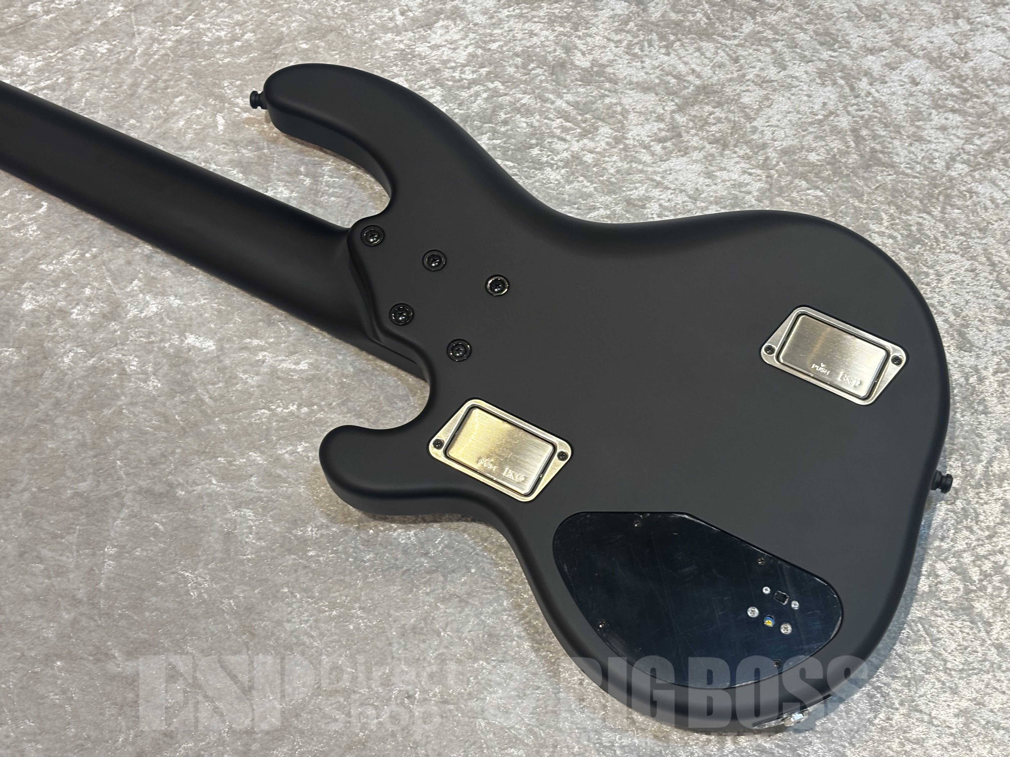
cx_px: 505
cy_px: 378
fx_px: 1517
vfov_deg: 28.0
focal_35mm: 52
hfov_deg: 36.8
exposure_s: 1/60
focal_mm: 5.96
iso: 125
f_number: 1.6
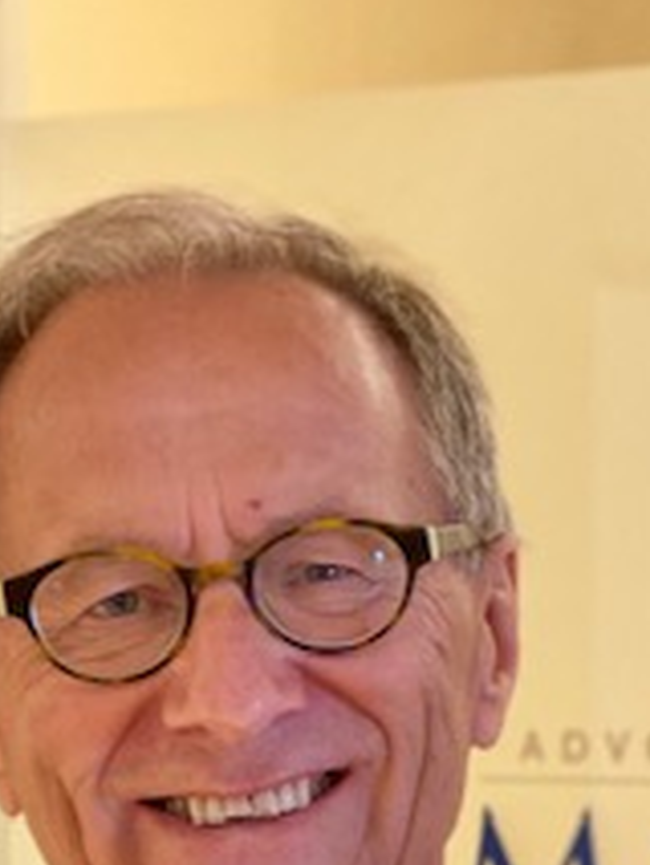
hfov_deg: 9.5
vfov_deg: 12.3
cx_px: 548
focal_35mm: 156
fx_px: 3902
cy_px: 1145
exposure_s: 1/33
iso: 200
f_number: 2
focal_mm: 6
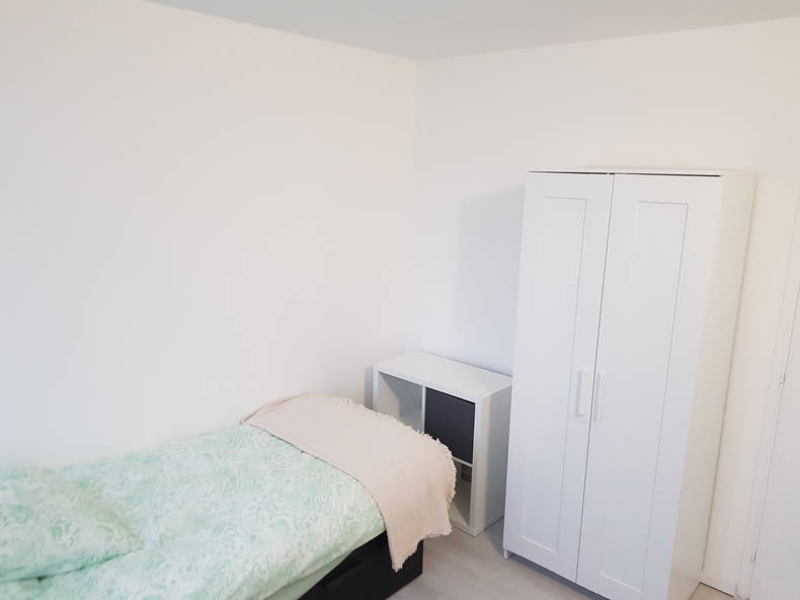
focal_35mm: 26
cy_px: 300
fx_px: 601
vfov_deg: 53.0
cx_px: 400
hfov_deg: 67.3
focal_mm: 4.2
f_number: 1.7
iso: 200
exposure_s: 1/33
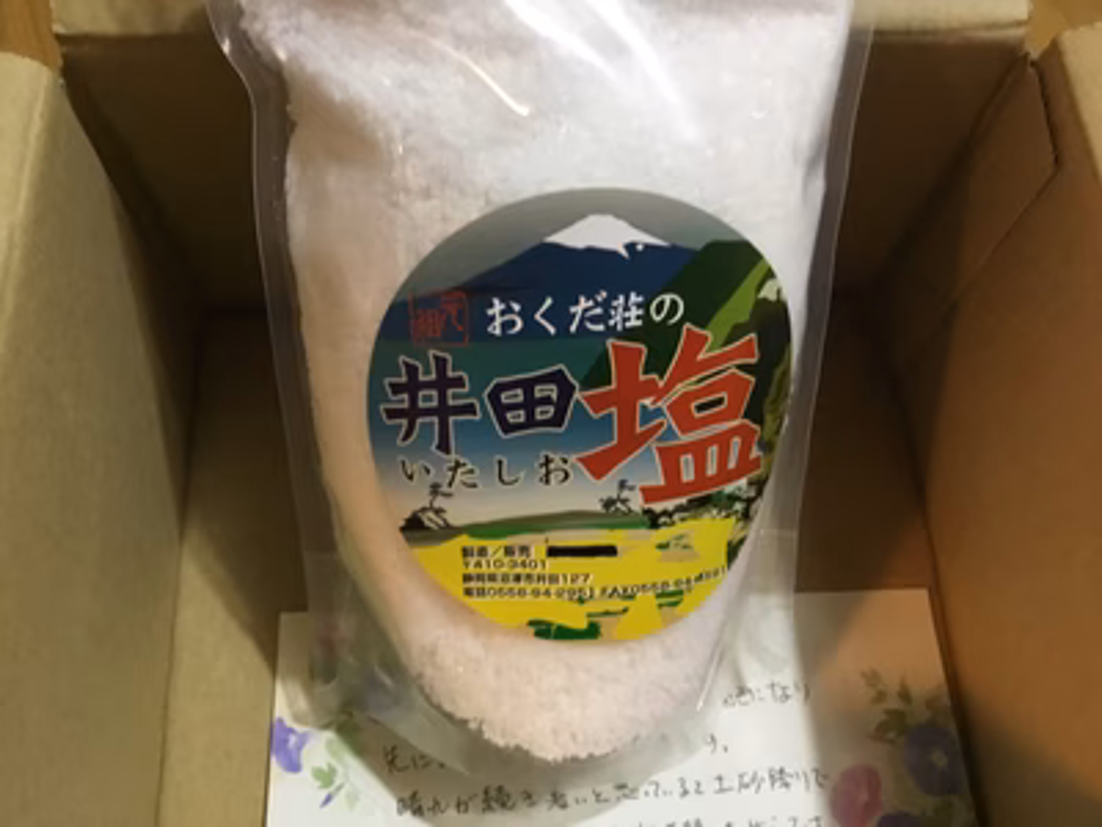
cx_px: 551
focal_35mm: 31
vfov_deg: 45.4
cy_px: 414
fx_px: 987
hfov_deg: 58.4
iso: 200
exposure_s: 1/15
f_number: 2.4
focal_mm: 3.3
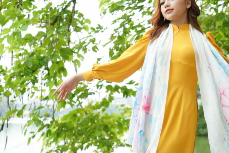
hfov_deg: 25.0
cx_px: 182
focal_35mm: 80
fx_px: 509
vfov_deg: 17.1
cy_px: 67
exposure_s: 1/320
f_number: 4
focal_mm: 50
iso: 250
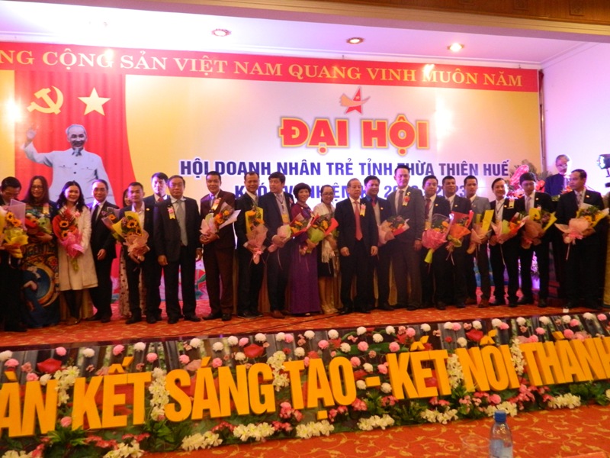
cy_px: 229
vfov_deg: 45.4
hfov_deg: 58.4
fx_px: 546
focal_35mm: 31
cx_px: 305
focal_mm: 5.6
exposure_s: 1/20
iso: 400
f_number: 3.2
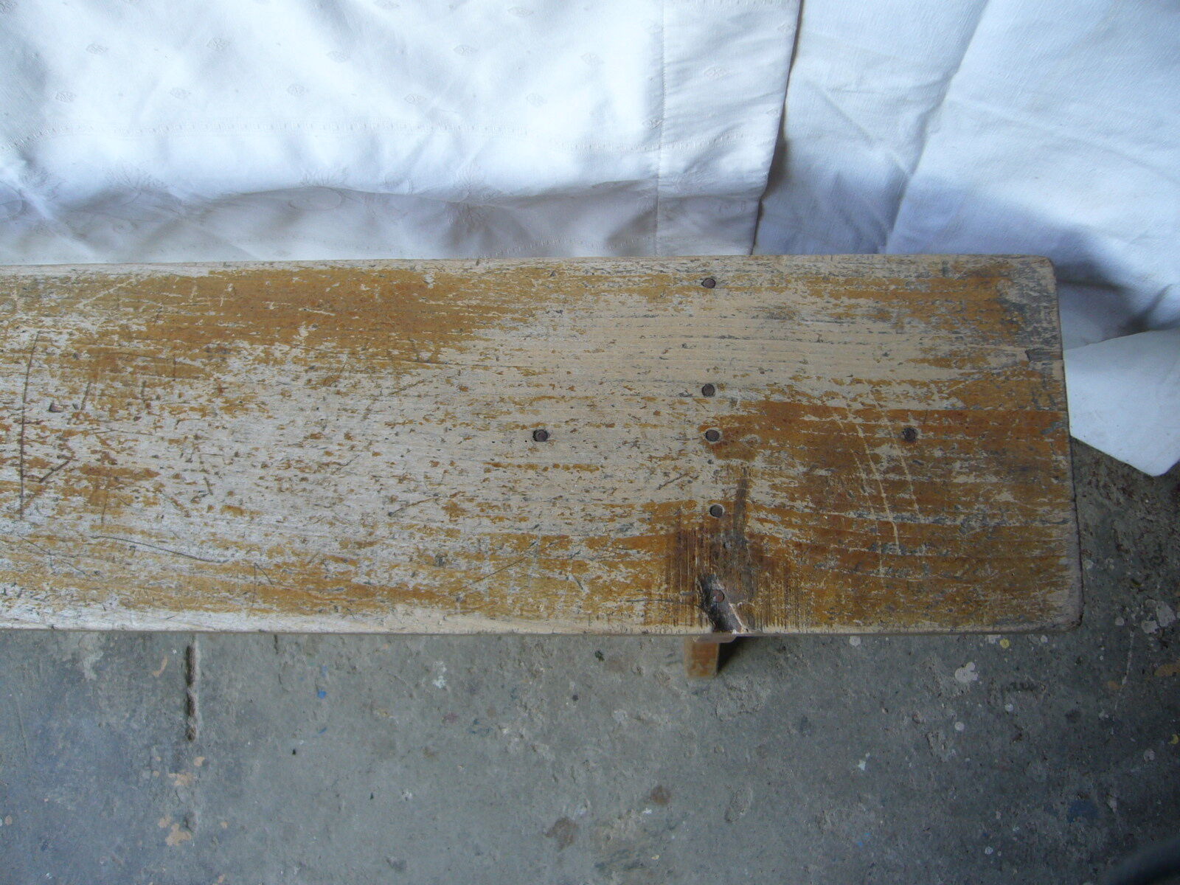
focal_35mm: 35
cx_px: 590
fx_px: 1193
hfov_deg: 52.6
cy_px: 442
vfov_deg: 40.7
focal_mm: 5.8
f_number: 2.8
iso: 80
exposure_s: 1/30
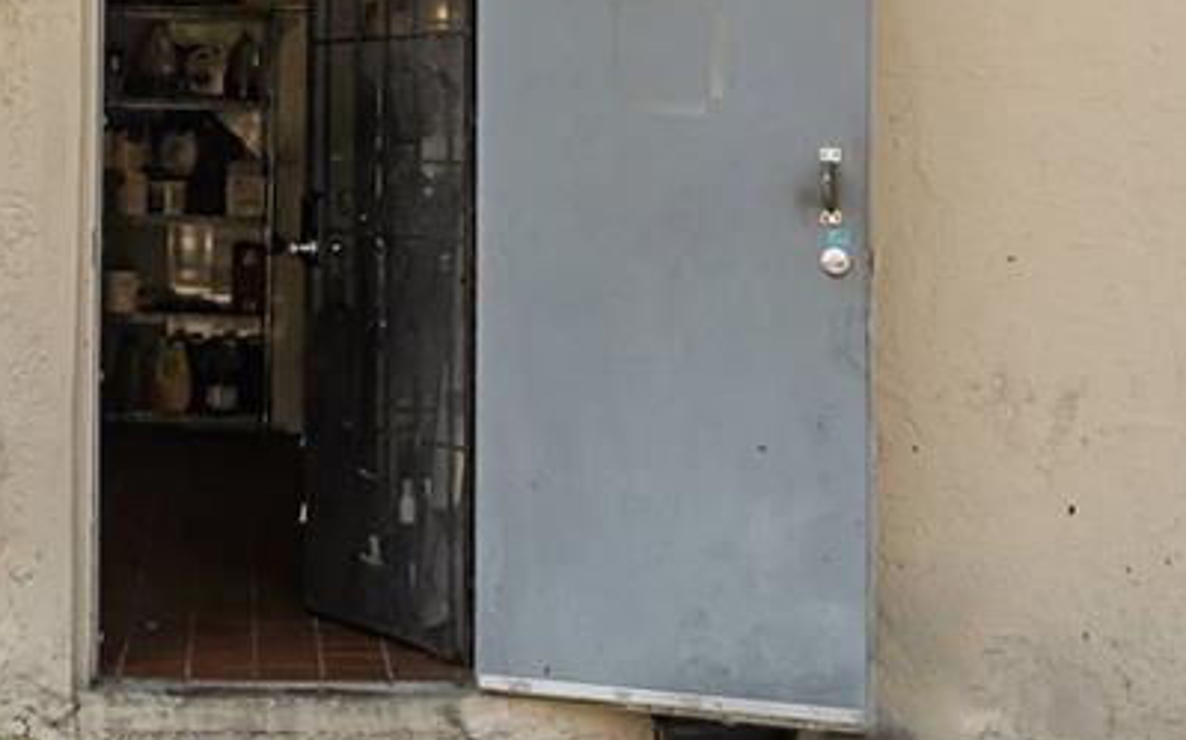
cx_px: 175
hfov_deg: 22.1
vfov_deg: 14.0
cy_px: -15
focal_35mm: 92
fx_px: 2974
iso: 100
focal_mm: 15
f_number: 5
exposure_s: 1/125
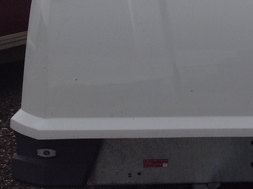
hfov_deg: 18.4
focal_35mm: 102
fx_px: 744
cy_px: -2
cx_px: 297
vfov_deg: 14.2
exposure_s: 1/2326
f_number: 2.4
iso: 50
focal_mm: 4.28
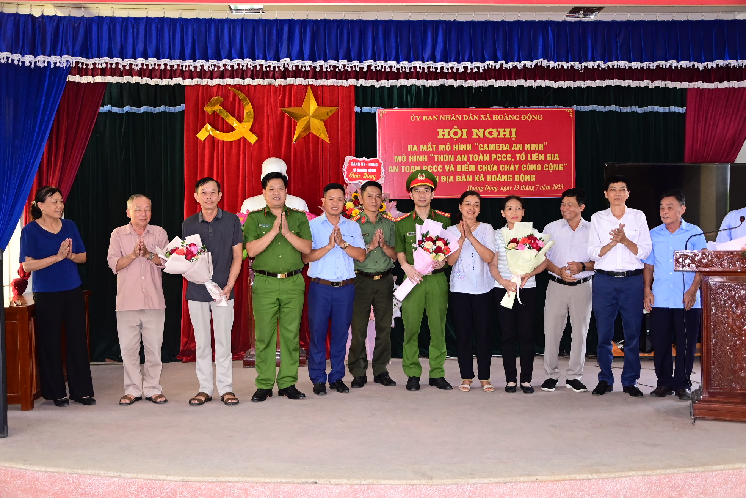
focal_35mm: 37
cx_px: 373
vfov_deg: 35.9
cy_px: 249
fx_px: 767
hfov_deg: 51.9
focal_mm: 25
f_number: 4
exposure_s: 1/200
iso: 1250
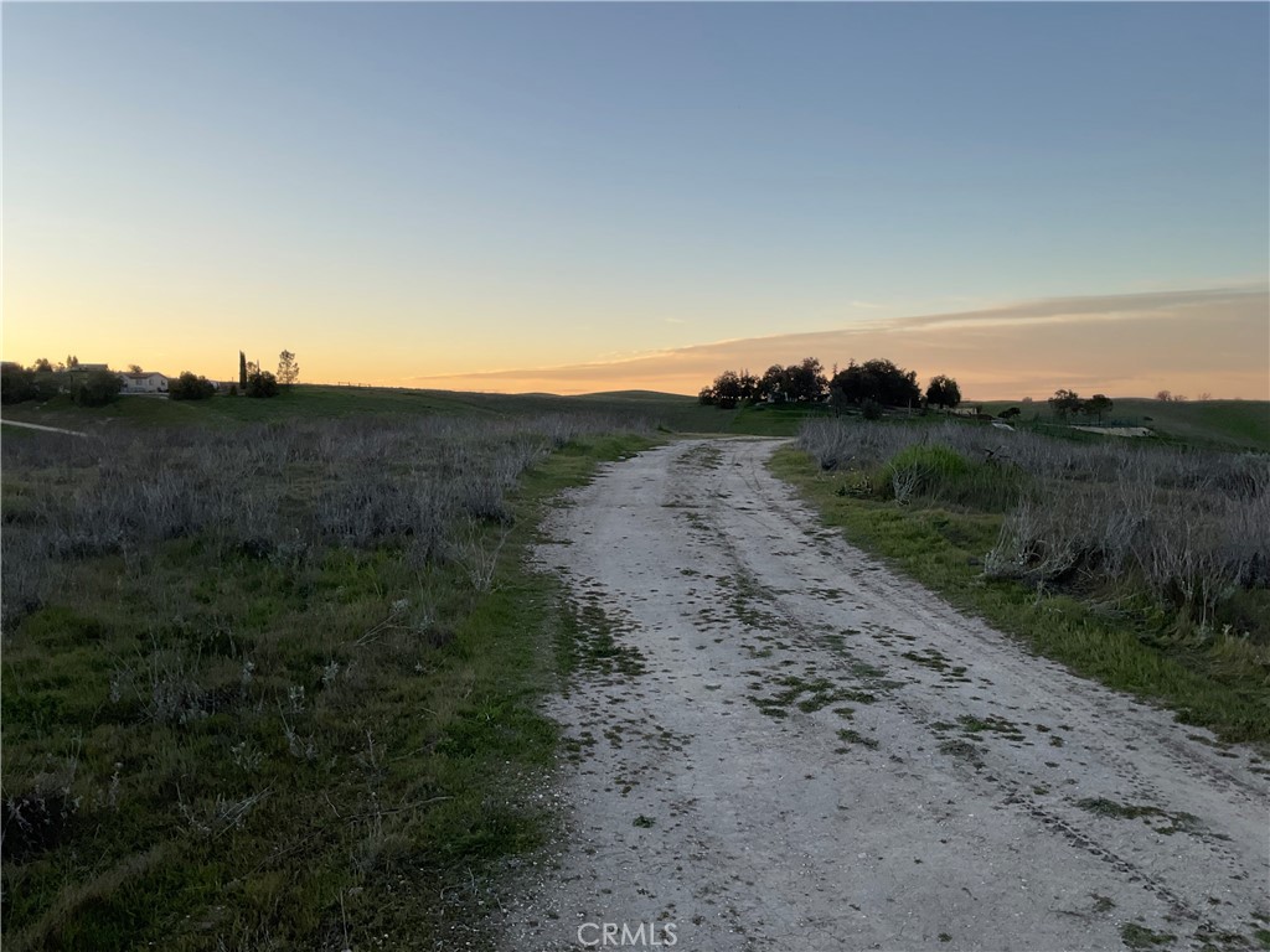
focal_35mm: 29
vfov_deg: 48.2
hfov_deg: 61.7
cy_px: 476
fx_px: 1064
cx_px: 635
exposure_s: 1/370
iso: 16
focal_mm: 3
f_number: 1.8
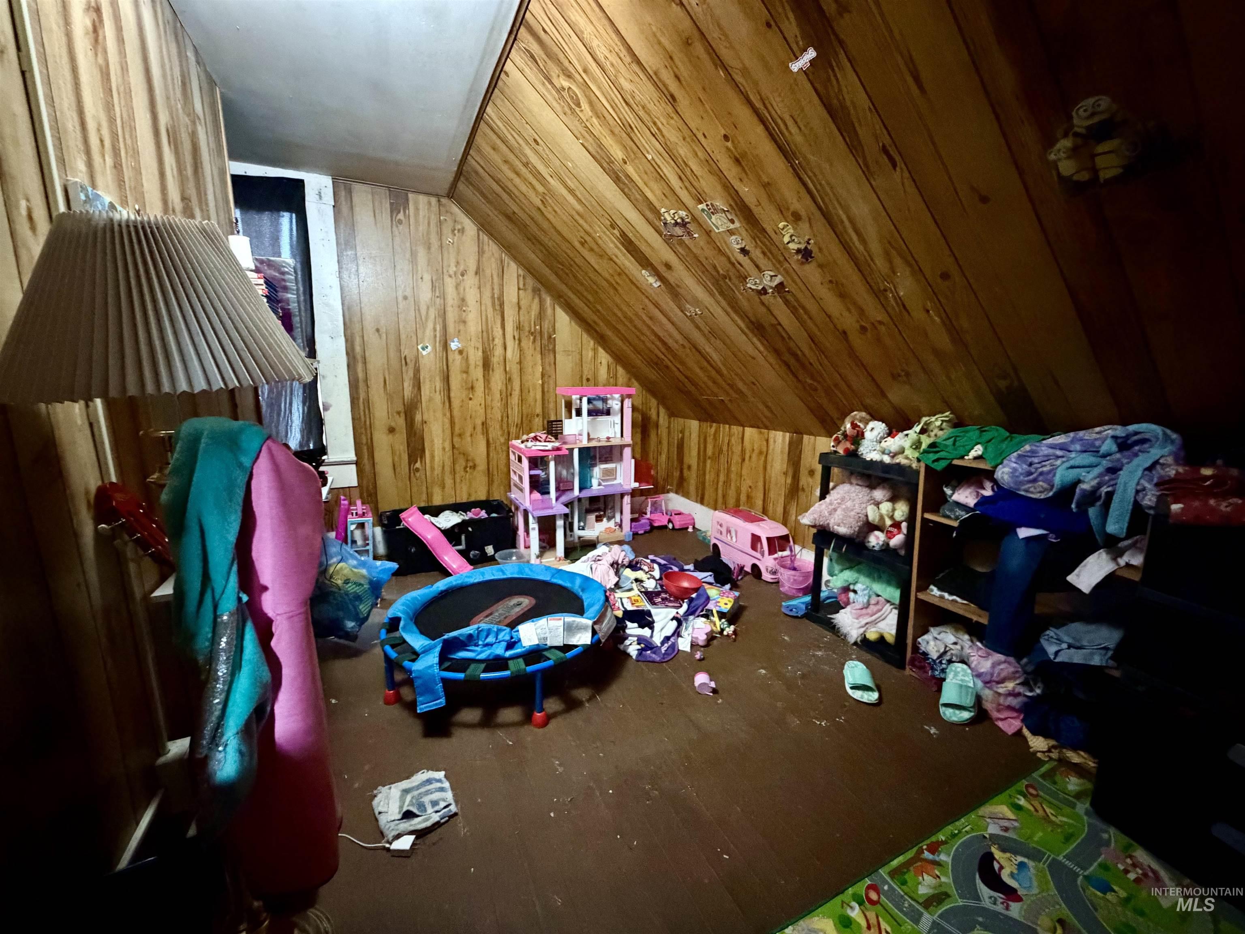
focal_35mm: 14
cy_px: 467
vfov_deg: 85.7
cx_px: 622
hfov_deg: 102.1
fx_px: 504
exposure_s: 1/30
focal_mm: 2.22
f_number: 2.2
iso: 1600
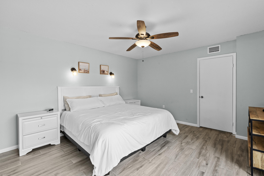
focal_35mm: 16
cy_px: 88
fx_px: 117
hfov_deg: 96.7
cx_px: 132
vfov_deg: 73.8
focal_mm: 16
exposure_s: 1/13
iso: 640
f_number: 10
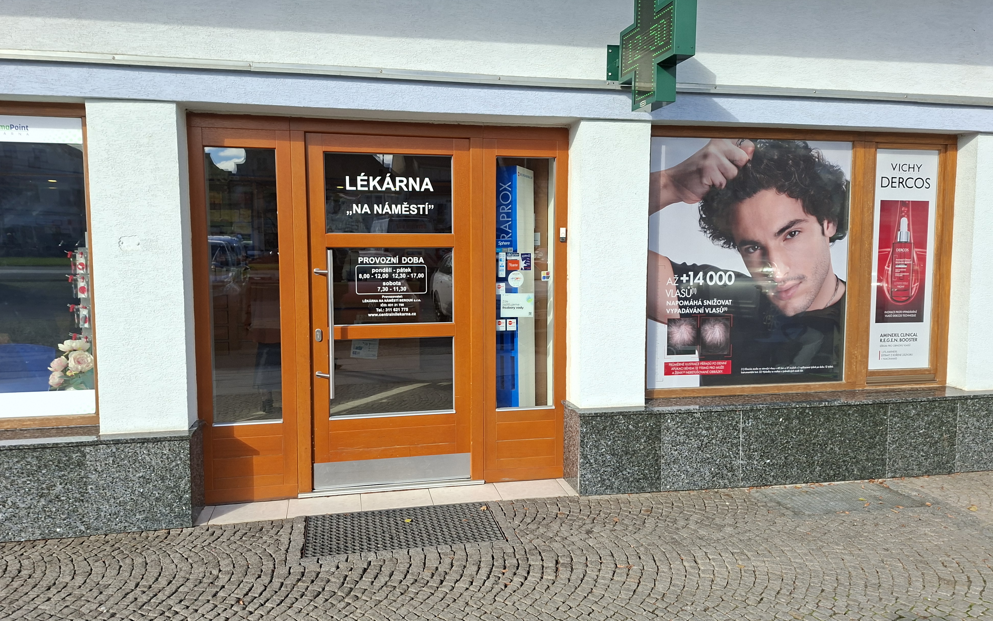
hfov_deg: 72.5
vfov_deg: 49.2
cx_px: 485
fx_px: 677
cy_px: 286
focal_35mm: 25
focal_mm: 5.54
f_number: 1.8
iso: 50
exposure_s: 1/827
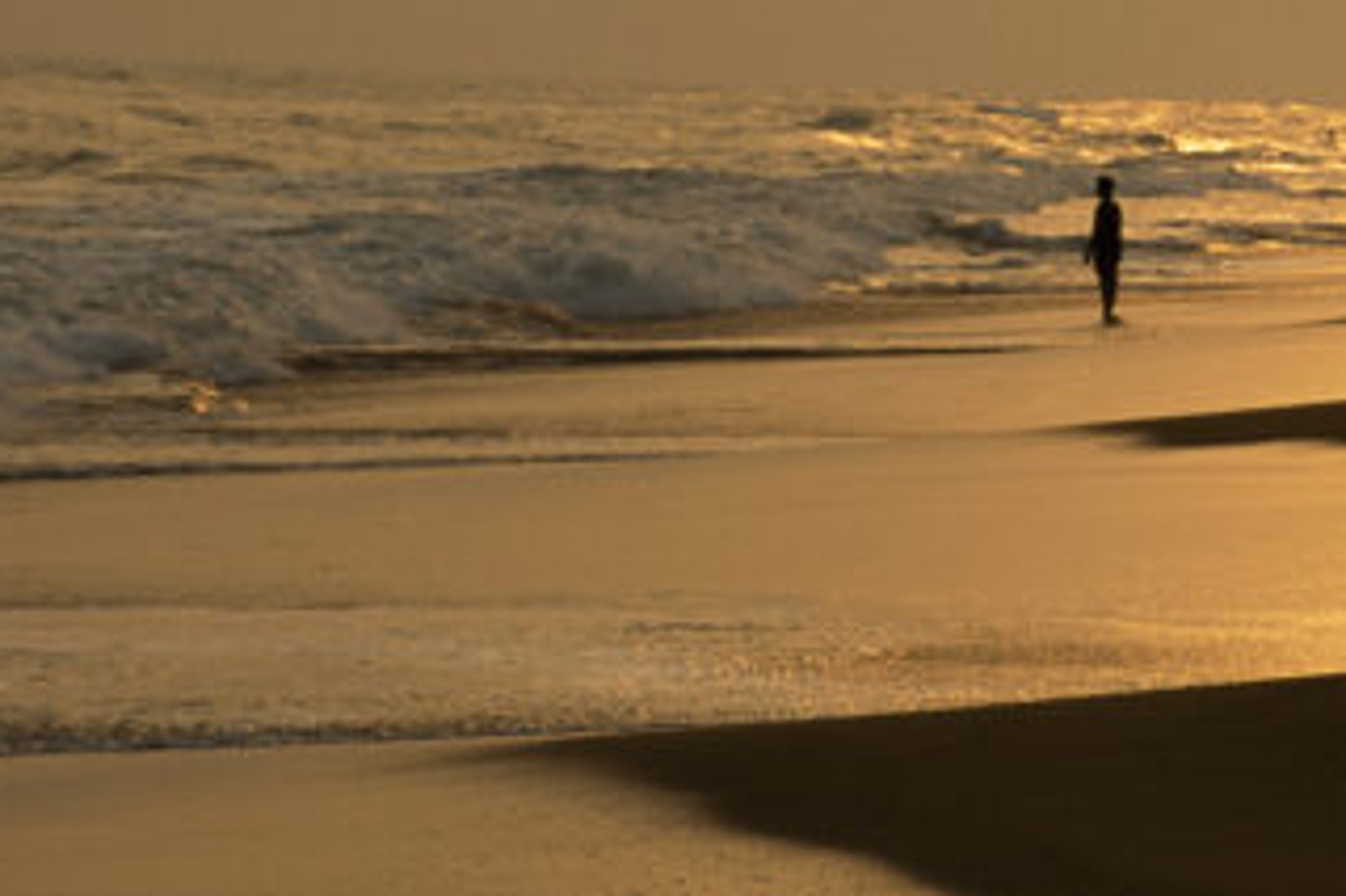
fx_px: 11846
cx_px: 1628
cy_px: 511
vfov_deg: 4.3
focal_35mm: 317
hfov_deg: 6.5
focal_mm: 66
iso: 200
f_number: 9.5
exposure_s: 1/500
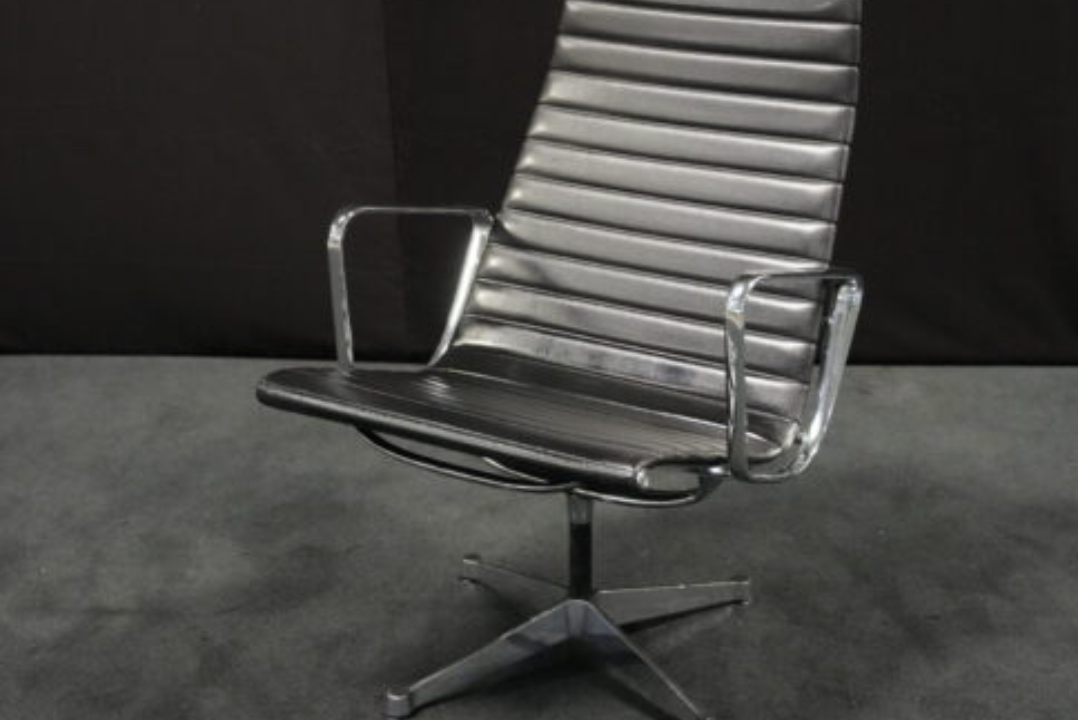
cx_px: 579
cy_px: 325
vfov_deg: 23.8
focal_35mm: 57
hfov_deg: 35.0
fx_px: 1707
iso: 12800
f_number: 4
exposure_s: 1/50
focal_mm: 46
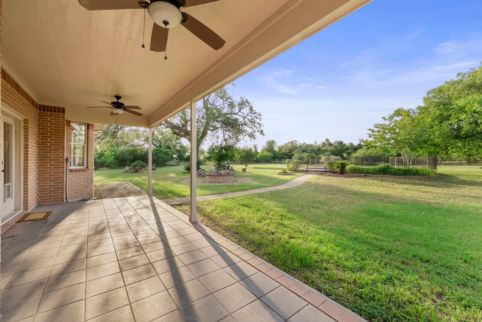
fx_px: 188
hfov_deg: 104.2
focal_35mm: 14
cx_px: 241
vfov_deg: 81.3
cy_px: 161
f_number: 11
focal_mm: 14
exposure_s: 1/15
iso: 160
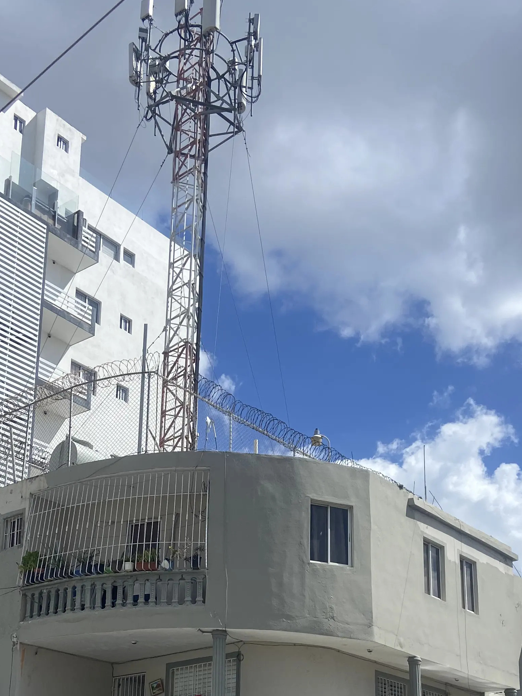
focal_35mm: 51
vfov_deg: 35.9
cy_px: 585
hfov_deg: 28.6
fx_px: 1025
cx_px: 277
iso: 32
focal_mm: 4.25
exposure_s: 1/4808
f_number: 1.8
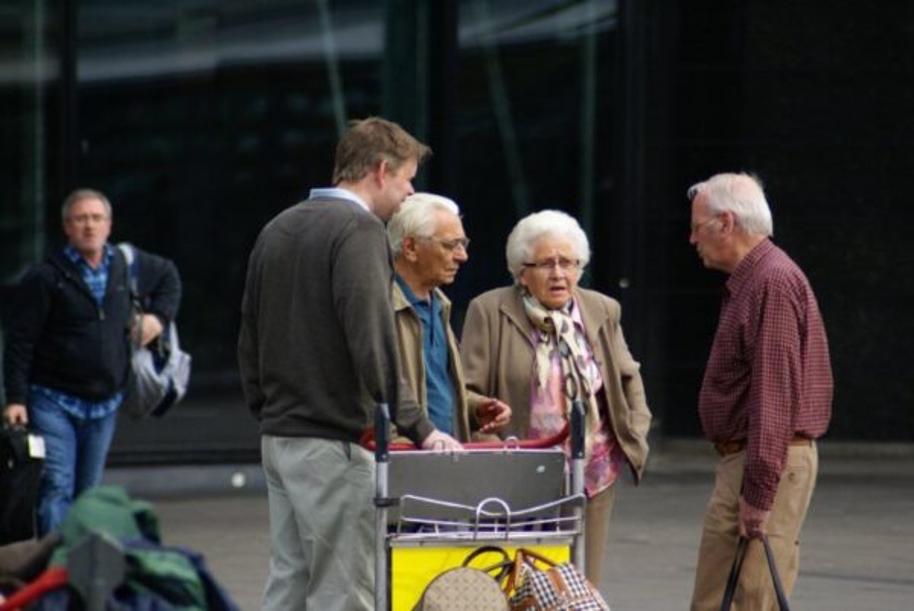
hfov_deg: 4.6
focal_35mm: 450
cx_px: 457
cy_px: 306
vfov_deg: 3.1
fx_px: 11433
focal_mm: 300
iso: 160
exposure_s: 1/500
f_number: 5.6
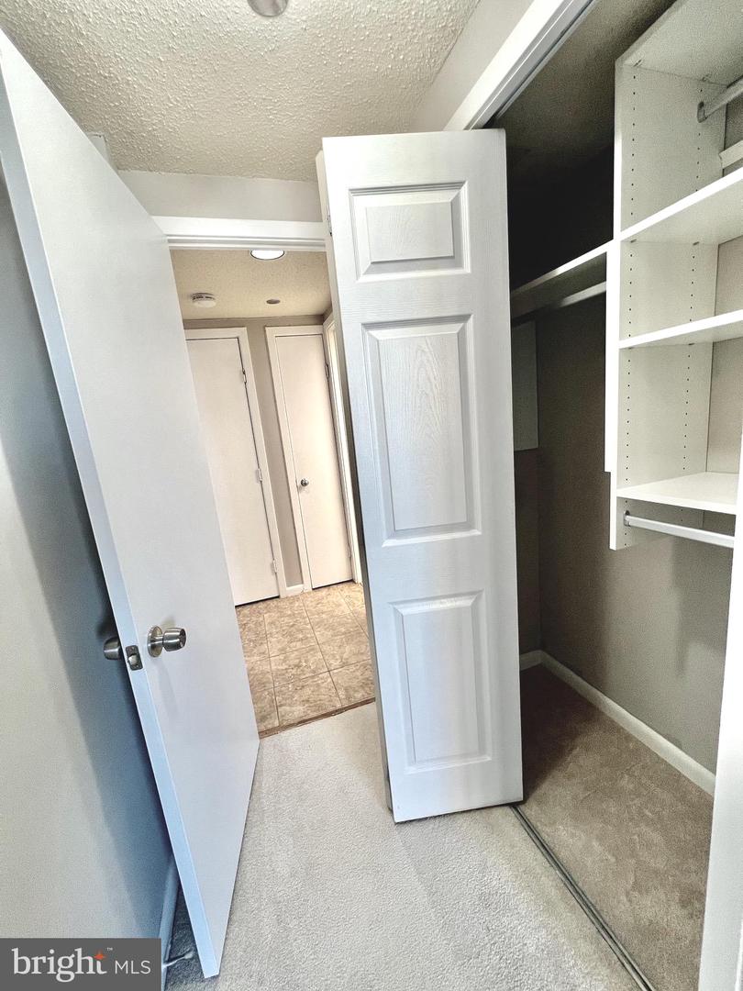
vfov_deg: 106.2
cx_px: 372
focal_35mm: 13
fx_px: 372
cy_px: 496
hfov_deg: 89.9
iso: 160
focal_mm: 1.57
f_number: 1.8
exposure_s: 1/120
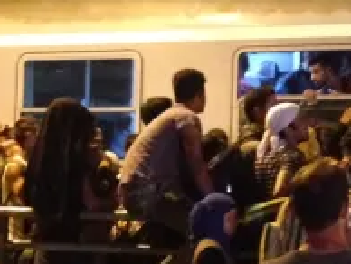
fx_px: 1310
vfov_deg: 11.5
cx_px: 288
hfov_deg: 15.2
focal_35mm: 129
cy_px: 163
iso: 800
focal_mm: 4.12
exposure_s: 1/15
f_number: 2.4
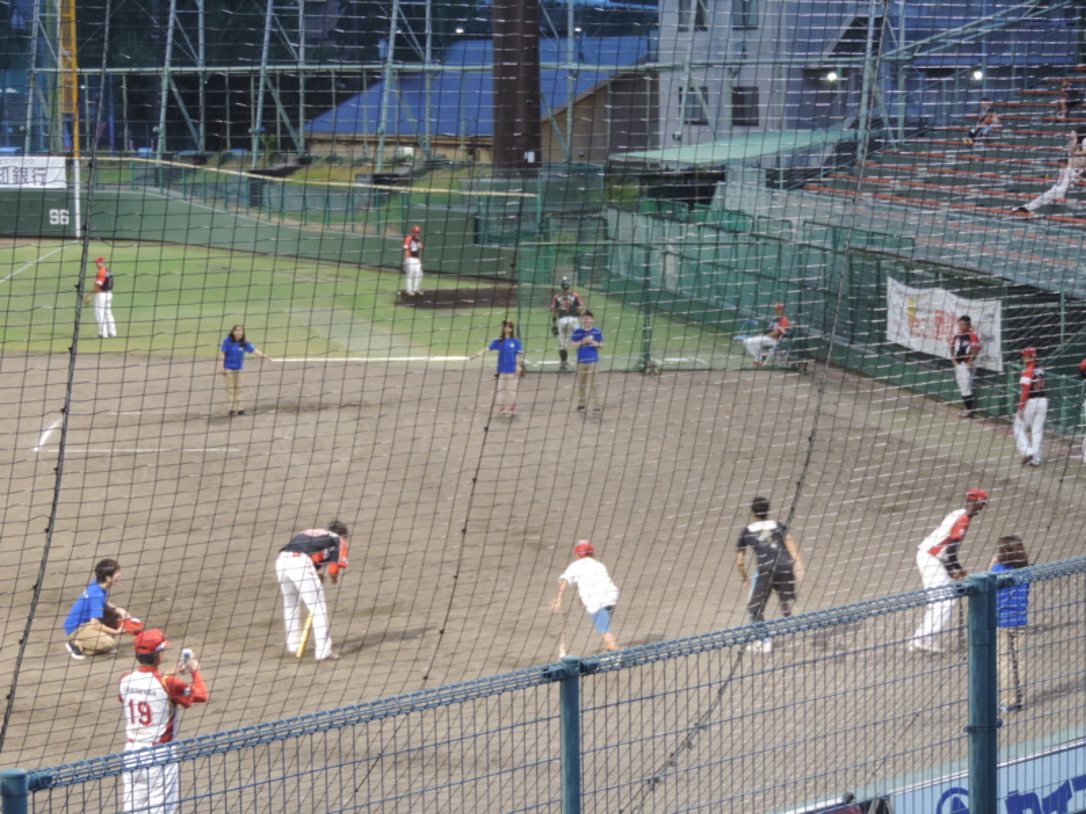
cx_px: 543
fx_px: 3294
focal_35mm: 105
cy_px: 407
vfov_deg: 14.1
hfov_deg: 18.7
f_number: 4.2
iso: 400
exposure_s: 1/30
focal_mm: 18.7
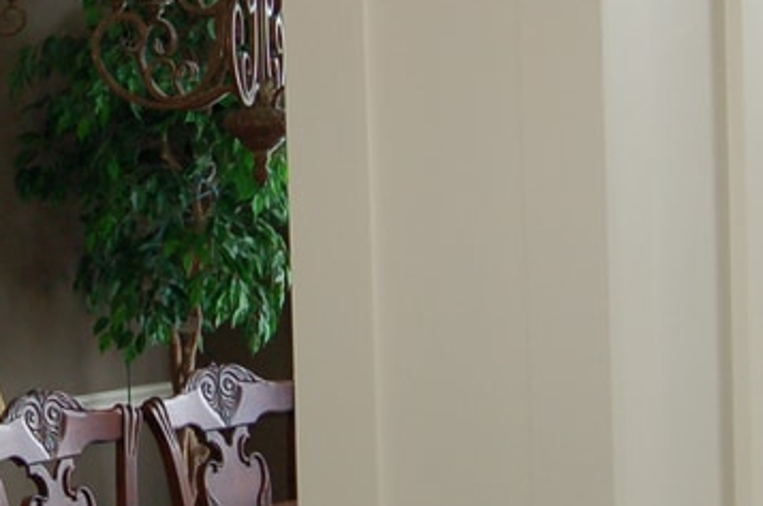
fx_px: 2542
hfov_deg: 16.8
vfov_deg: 11.4
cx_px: 47
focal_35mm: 120
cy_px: 167
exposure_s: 1/160
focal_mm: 19
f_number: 3.5
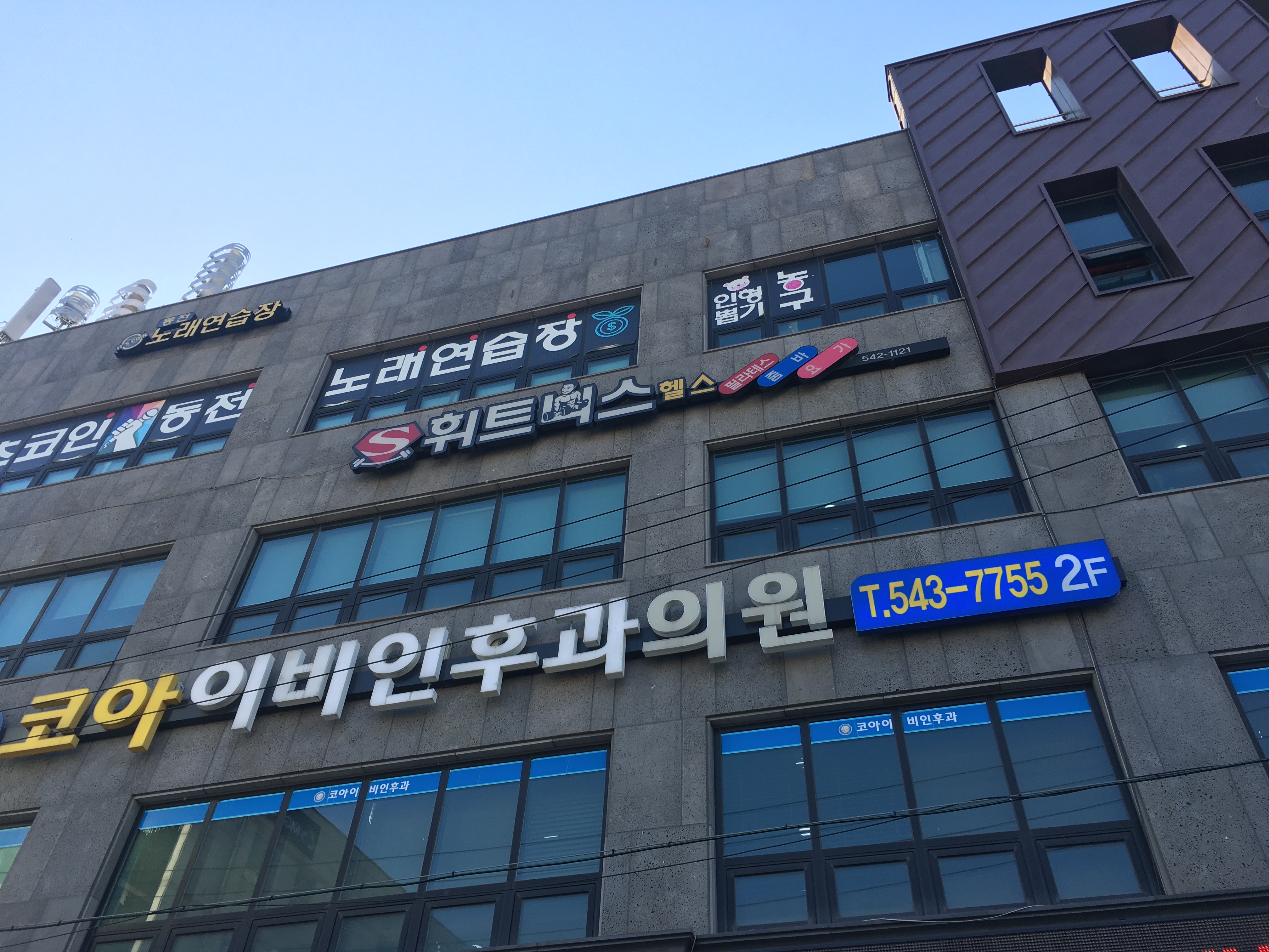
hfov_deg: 61.7
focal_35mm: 29
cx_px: 634
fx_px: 1063
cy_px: 476
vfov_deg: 48.2
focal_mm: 4.15
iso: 25
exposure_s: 1/368
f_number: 2.2
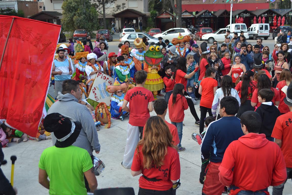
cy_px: 98
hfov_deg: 43.6
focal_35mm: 45
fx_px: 365
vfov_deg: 29.9
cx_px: 146
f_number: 5.6
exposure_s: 1/125
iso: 140
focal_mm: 30
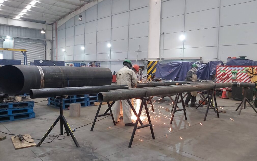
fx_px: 196
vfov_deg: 44.5
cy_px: 83
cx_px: 130
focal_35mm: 28
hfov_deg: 66.5
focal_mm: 3.92
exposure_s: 1/33
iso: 250
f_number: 1.7
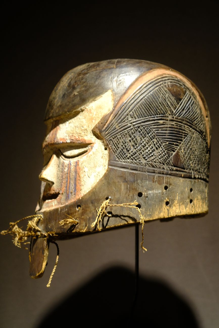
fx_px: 821
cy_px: 164
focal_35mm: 90
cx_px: 110
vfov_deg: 22.6
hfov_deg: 15.2
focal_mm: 60
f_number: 4
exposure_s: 1/38
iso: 800
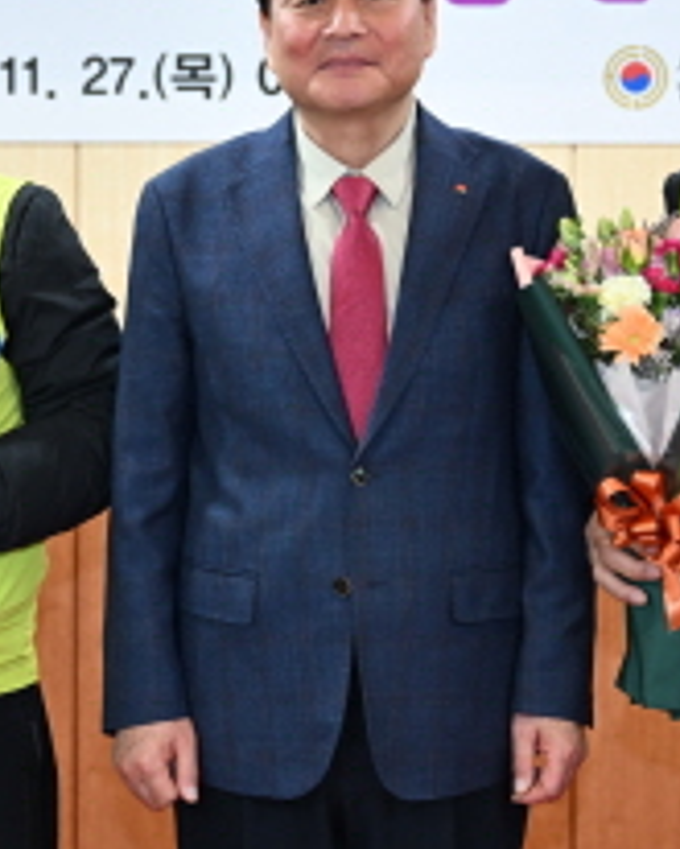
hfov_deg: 12.6
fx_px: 3092
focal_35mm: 123
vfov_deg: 15.6
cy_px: 206
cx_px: 334
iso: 1000
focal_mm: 45
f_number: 3.2
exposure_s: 1/161
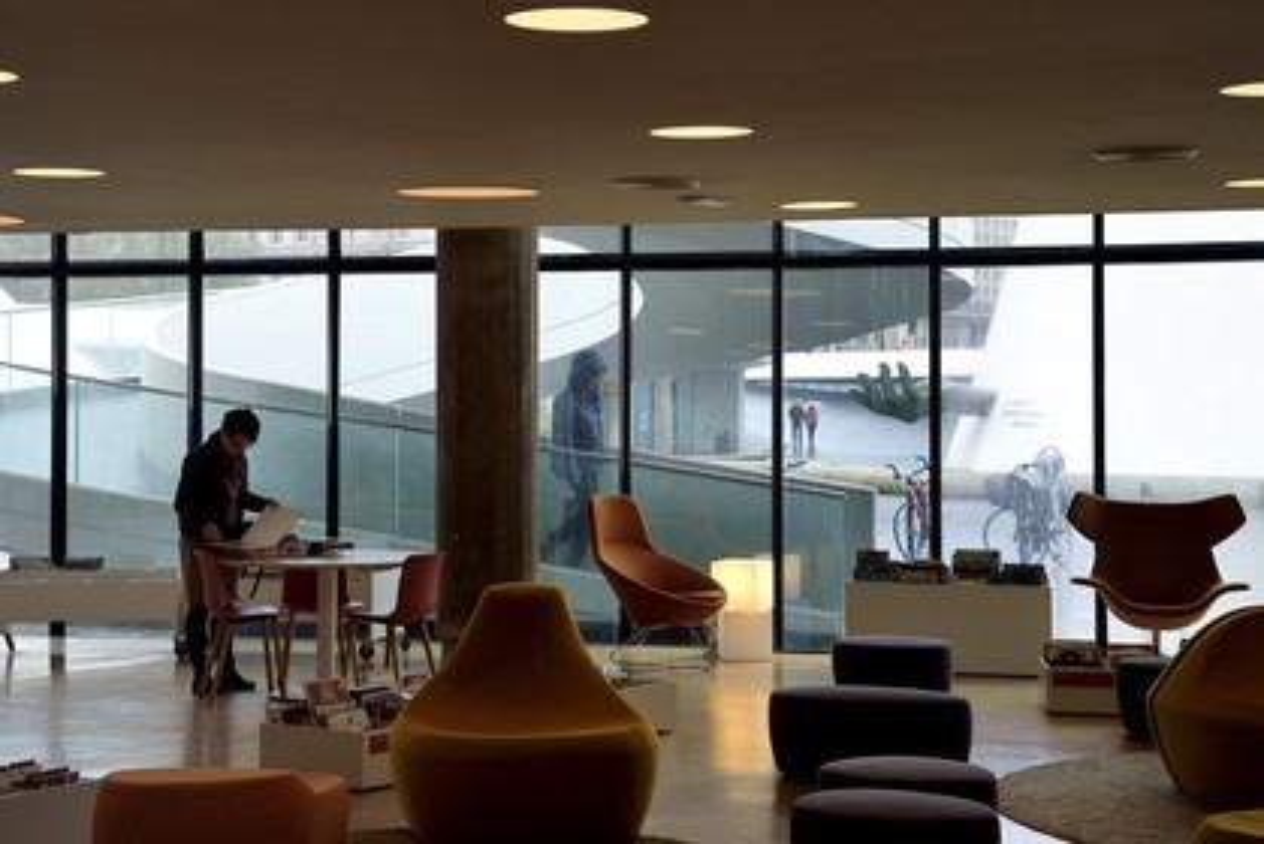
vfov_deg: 21.9
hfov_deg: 32.4
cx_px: 632
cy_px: 422
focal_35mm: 62
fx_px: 2178
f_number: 8
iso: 800
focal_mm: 62
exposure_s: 1/200
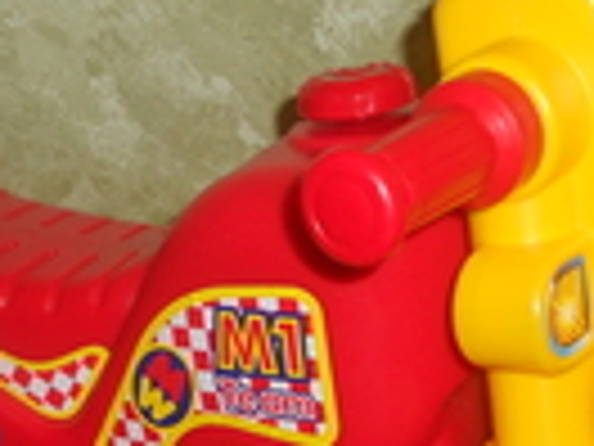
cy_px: 455
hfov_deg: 21.3
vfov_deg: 15.7
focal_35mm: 92
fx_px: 1579
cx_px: 292
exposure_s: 1/25
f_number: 3.2
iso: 80
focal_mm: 4.9
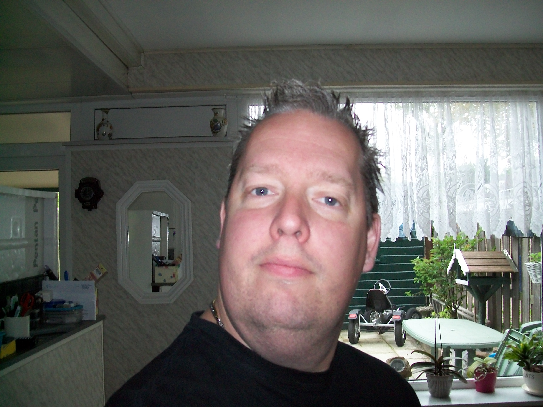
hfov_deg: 51.4
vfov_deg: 39.7
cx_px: 272
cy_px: 204
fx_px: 565
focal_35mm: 36
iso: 160
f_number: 2.7
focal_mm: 6
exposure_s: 1/60
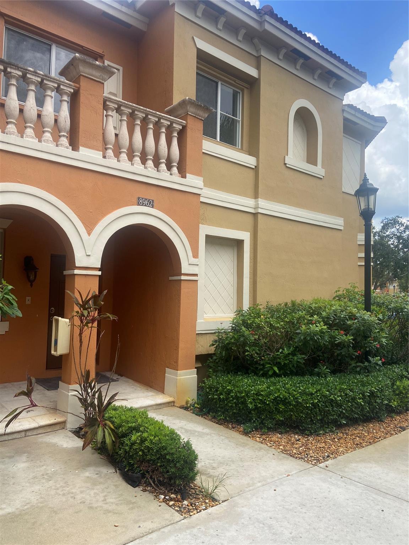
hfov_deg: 53.1
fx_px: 410
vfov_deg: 67.3
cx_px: 204
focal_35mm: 26
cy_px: 272
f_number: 1.8
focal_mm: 4.25
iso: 32
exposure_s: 1/1124
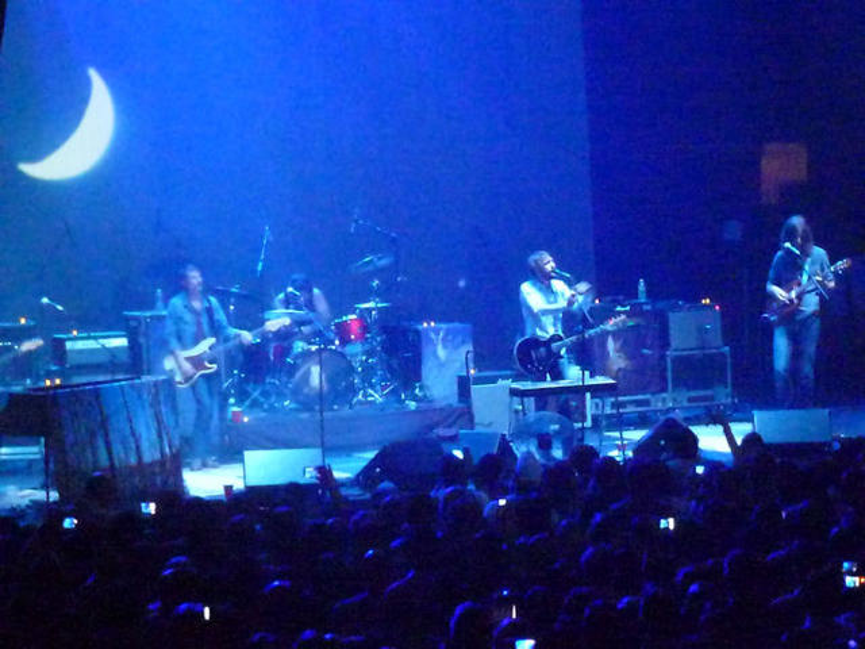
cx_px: 432
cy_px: 324
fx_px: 3024
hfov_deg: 16.3
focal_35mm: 121
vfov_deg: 12.2
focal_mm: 21.7
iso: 6400
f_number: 5.1
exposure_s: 1/10
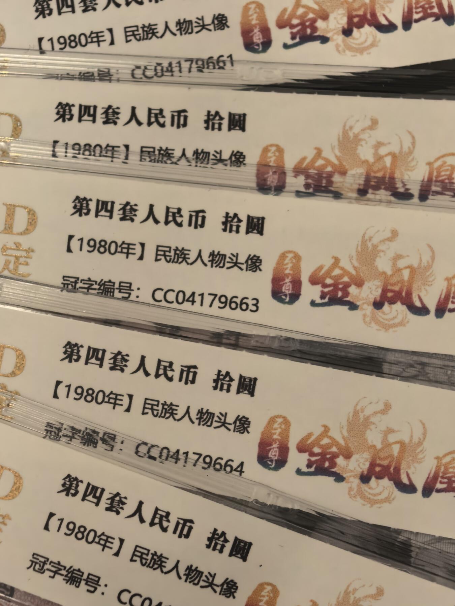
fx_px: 1682
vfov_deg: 20.4
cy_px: 303
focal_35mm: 96
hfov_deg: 15.4
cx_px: 228
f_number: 2.1
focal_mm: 15
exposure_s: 1/33.3
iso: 250
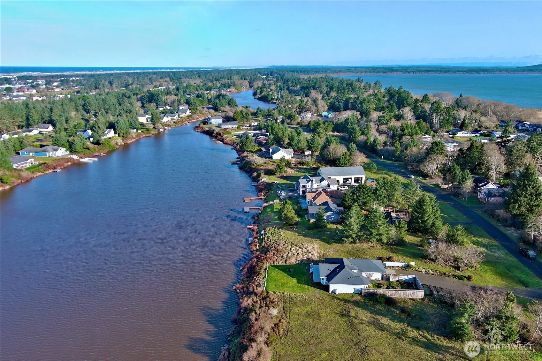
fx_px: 437
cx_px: 271
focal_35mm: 29
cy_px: 180
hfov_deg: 63.7
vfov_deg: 45.0
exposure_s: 1/749
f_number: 2.8
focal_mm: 10.57
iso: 100
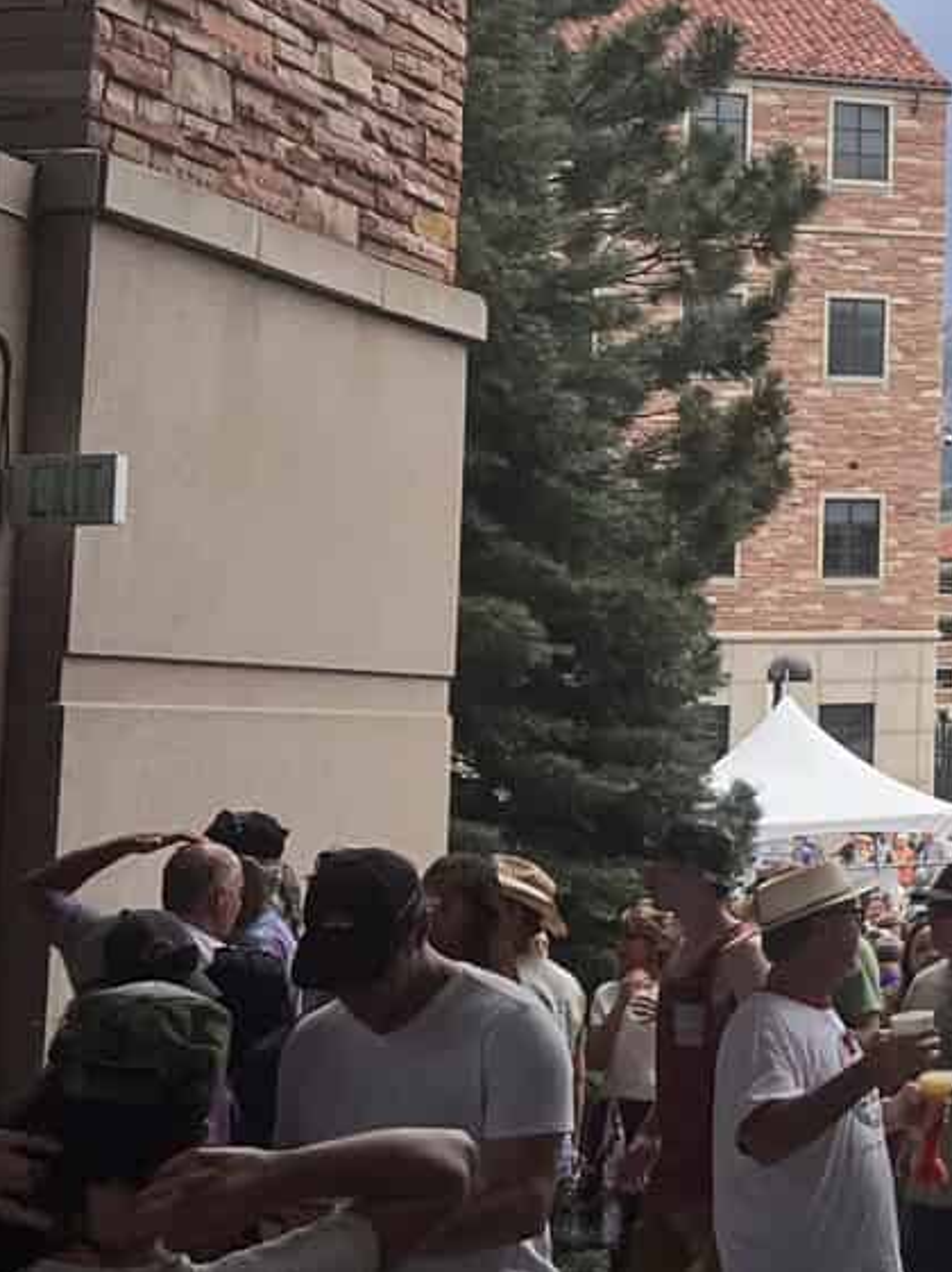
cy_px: 125
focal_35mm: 95
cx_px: 1659
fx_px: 3488
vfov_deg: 20.3
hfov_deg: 14.0
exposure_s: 1/1058
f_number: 1.5
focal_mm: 5.7
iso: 50
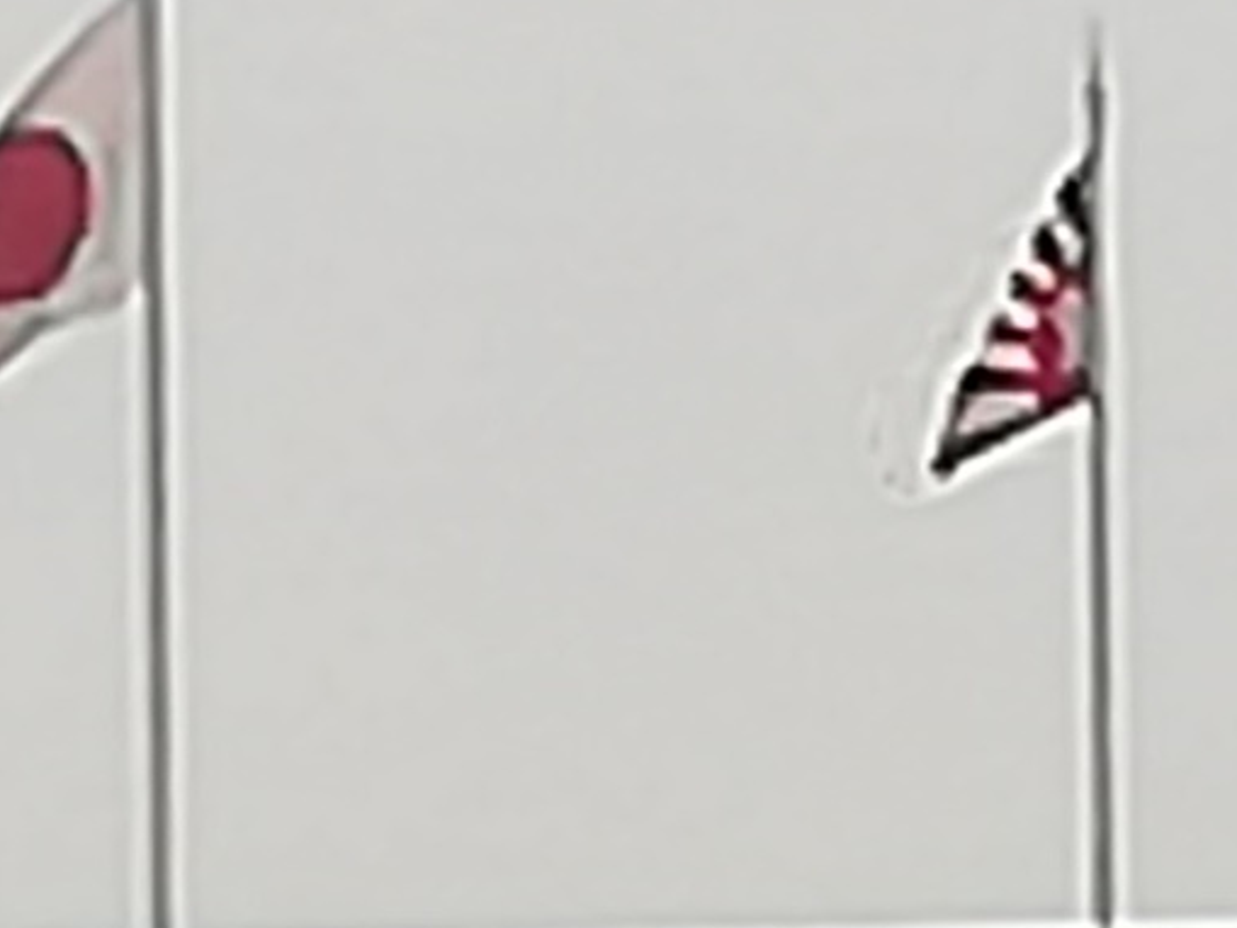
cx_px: 247
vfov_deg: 2.8
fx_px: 19051
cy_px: 1688
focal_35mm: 533
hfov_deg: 3.7
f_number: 2.2
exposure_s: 1/228
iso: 50
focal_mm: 3.81
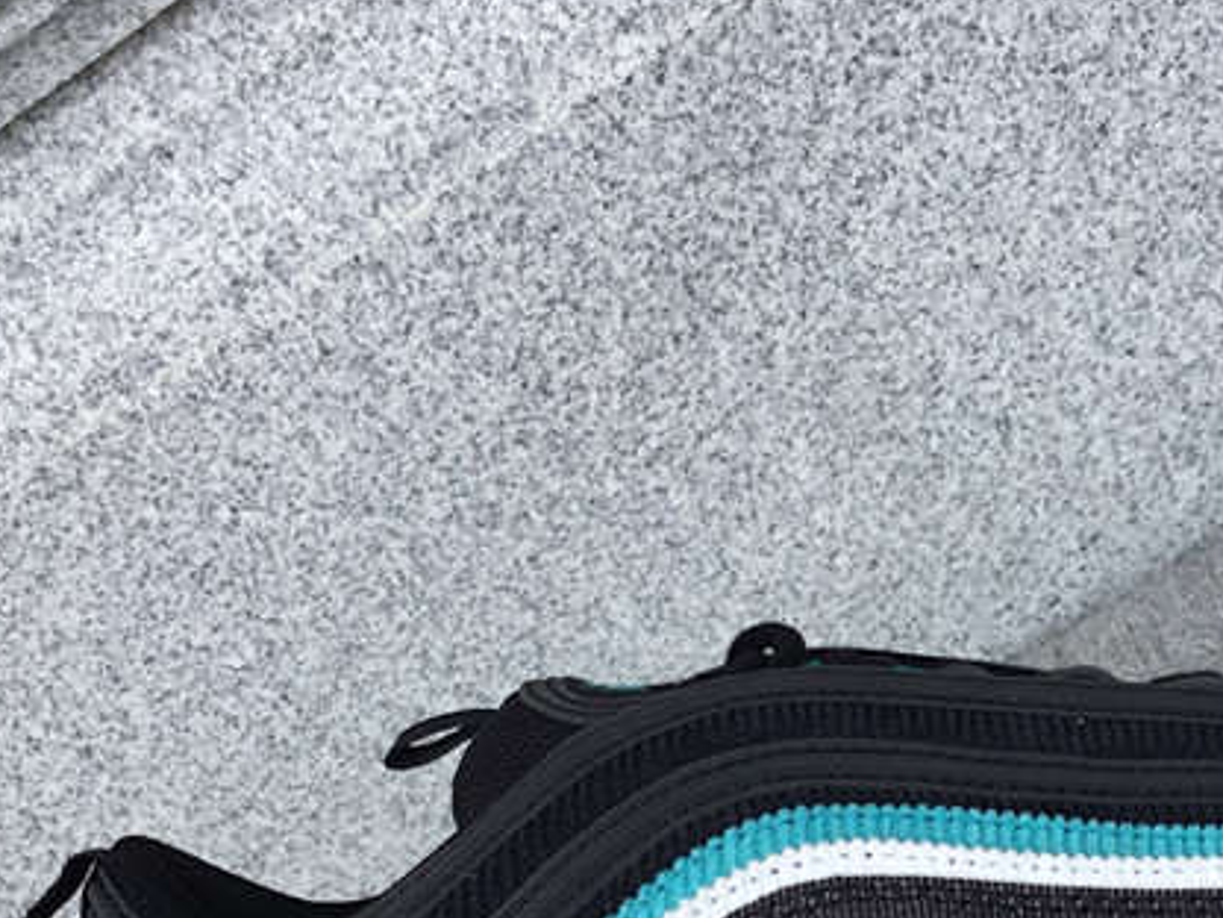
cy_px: 858
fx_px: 2367
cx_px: 953
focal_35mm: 67
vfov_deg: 21.4
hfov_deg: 28.4
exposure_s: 1/357
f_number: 2.4
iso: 25
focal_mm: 3.3
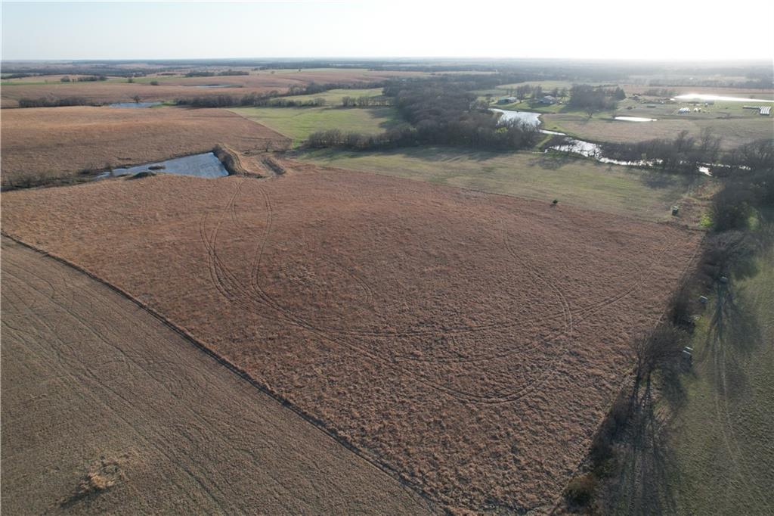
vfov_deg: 57.2
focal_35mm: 22
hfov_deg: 78.6
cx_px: 387
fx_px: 473
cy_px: 258
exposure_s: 1/1250
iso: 200
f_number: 2.8
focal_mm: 8.38
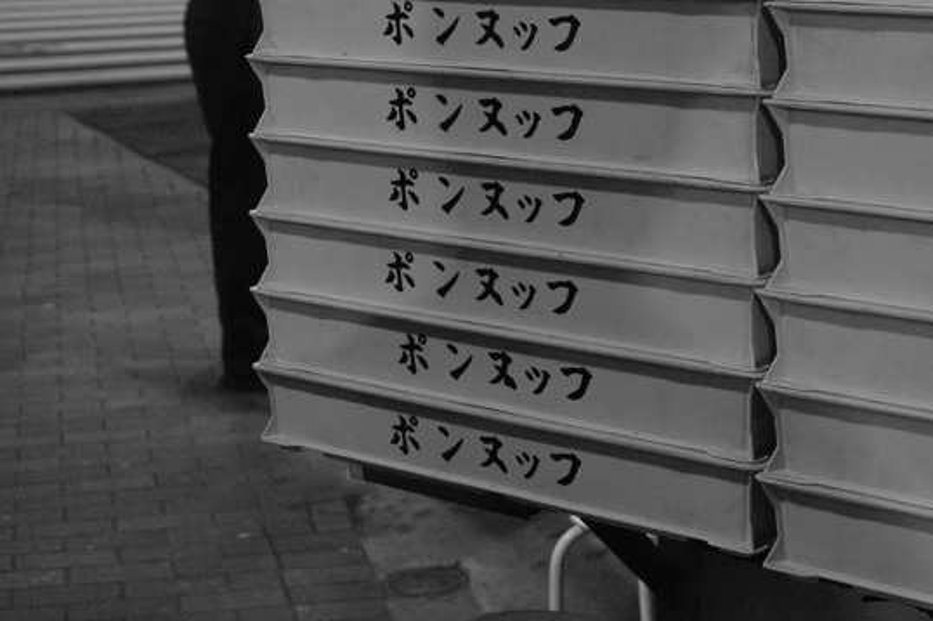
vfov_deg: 17.3
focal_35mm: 78
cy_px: 134
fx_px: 2020
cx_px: 666
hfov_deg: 25.8
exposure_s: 1/40
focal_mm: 24.2
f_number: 2.8
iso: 800
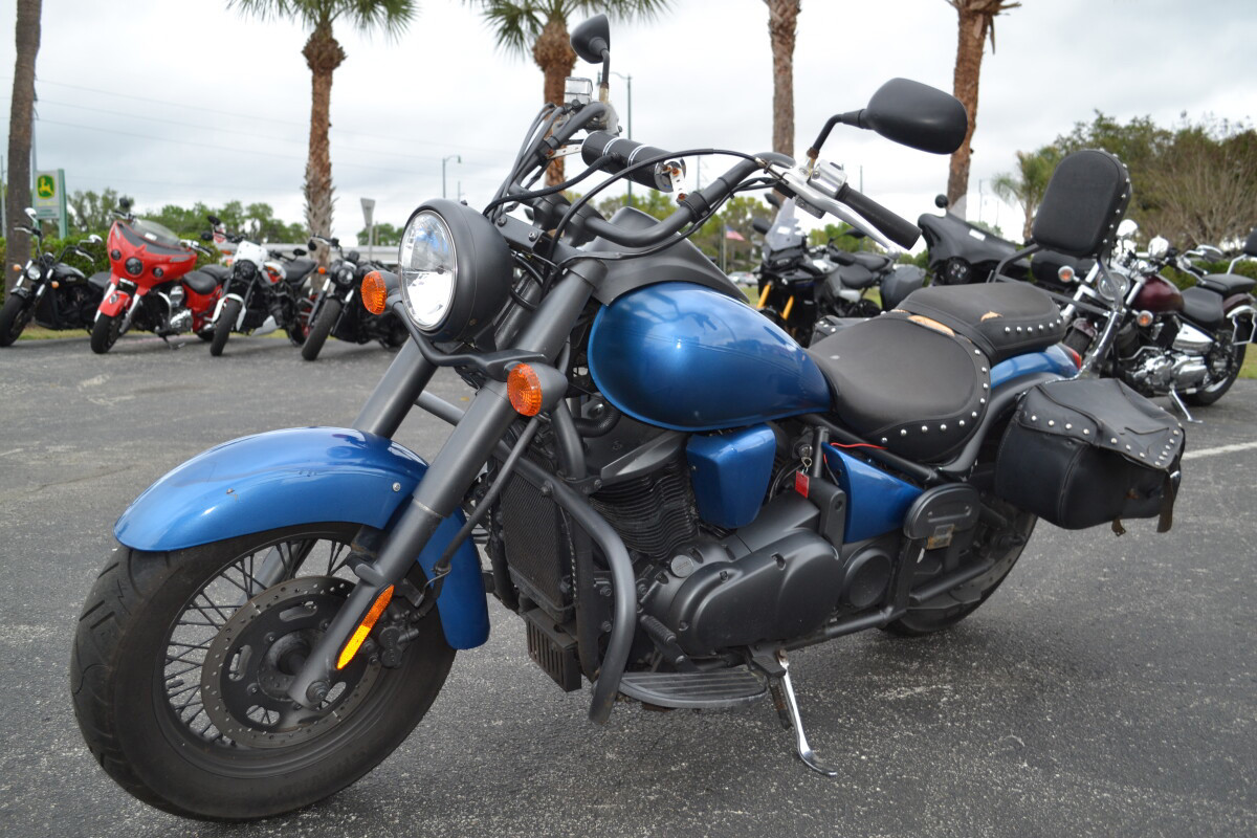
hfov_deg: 57.2
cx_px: 628
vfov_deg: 40.0
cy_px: 419
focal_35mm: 33
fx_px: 1152
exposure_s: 1/125
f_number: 4
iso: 180
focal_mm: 22
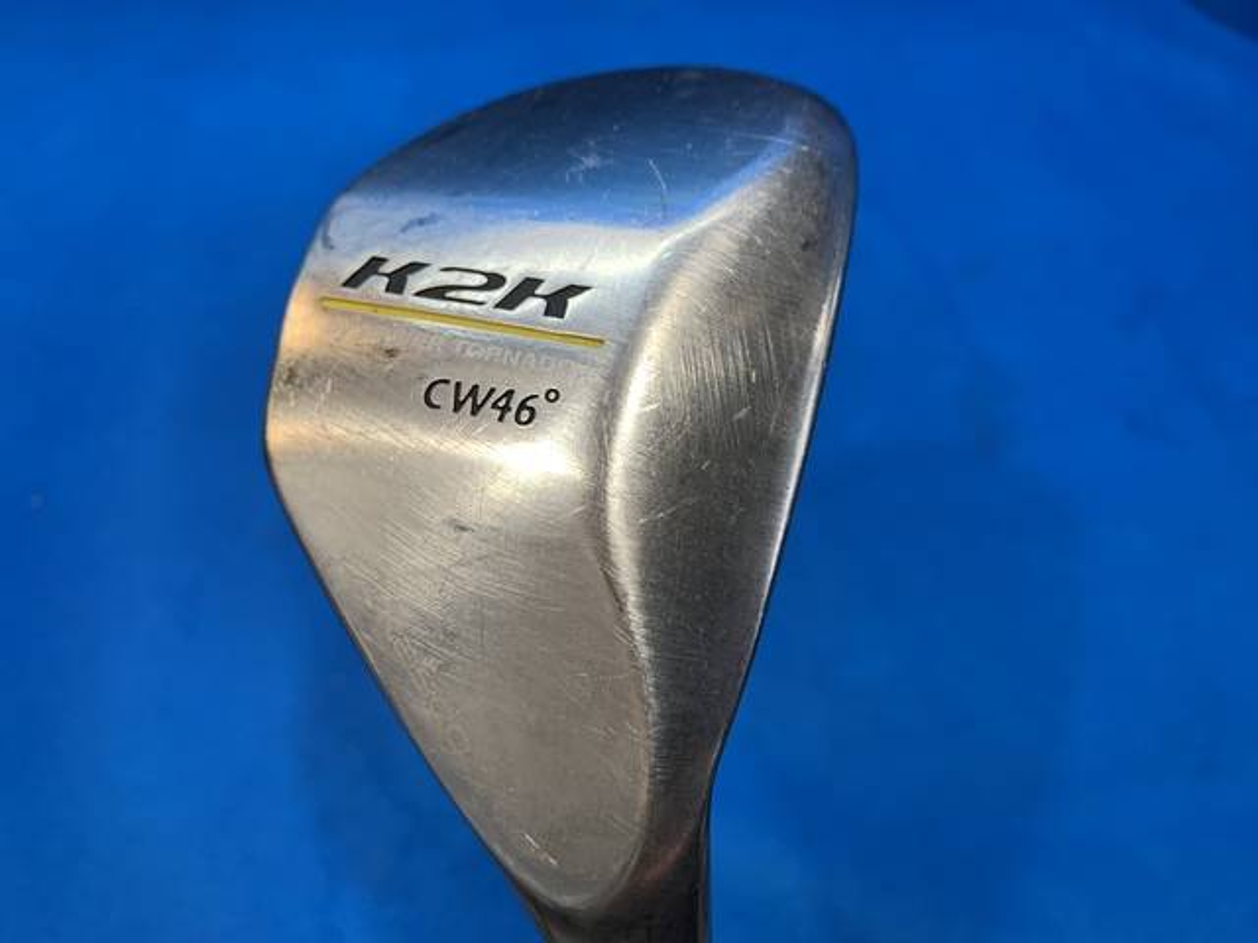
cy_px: 472
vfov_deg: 53.1
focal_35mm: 26
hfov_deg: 67.3
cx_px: 629
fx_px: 945
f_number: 1.8
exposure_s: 1/120
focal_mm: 4.25
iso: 80
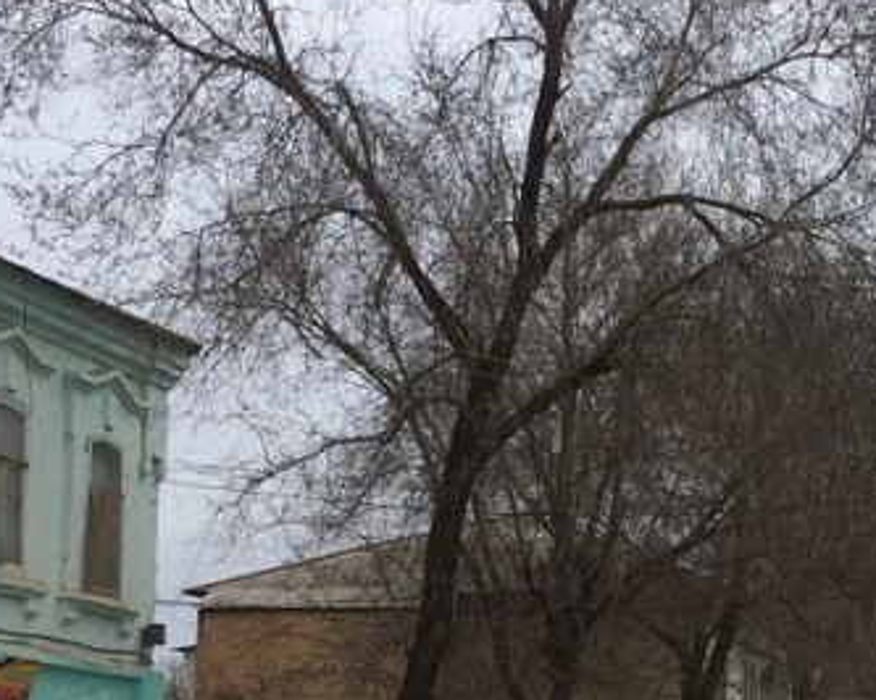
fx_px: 2254
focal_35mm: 87
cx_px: 850
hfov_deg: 21.3
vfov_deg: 17.3
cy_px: 683
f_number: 2.2
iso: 32
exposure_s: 1/1244
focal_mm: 4.15
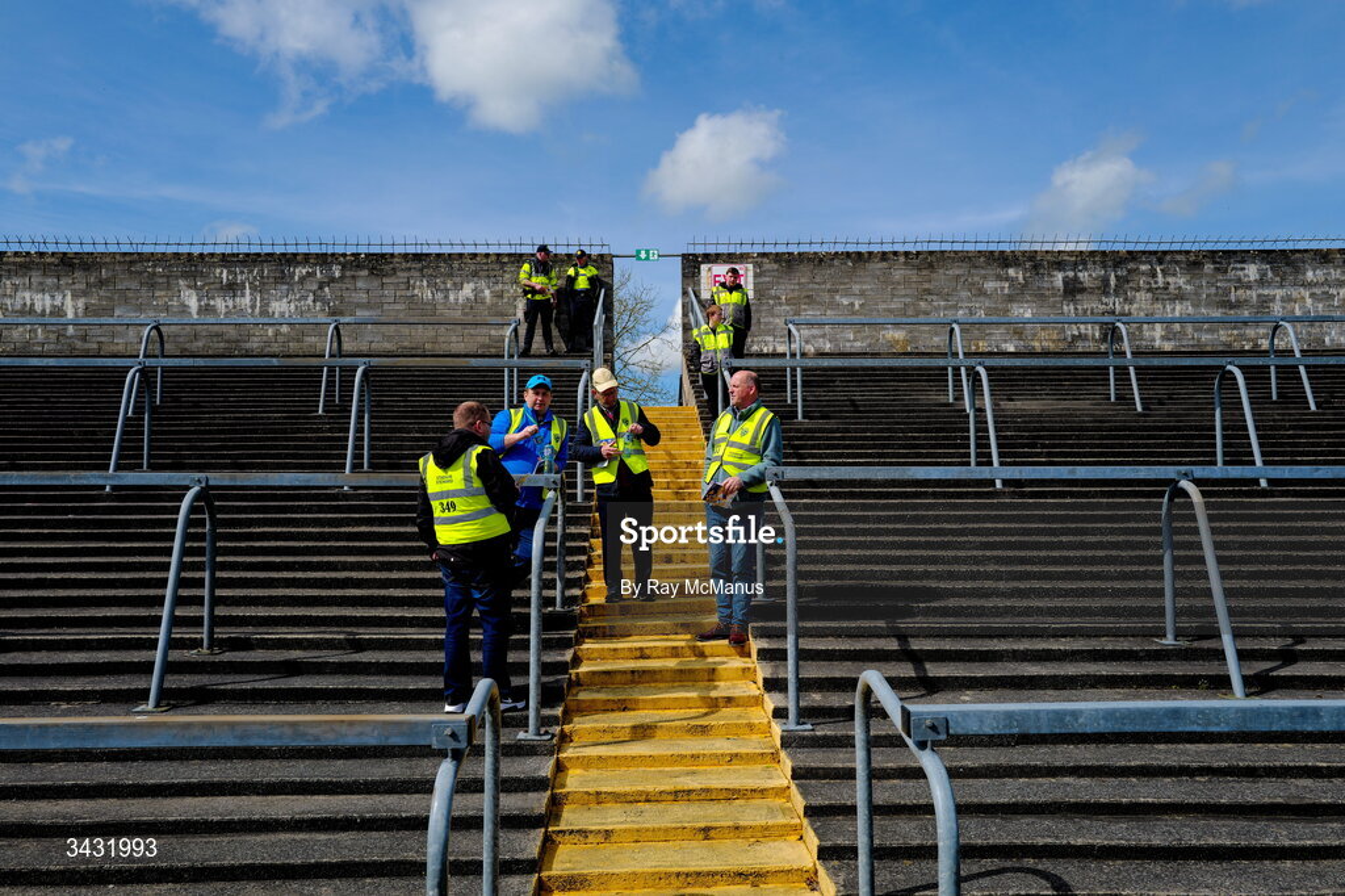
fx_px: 1046
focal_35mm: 28
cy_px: 448
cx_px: 672
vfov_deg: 46.4
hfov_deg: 65.5
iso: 50
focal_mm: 28
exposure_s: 1/500
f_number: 5
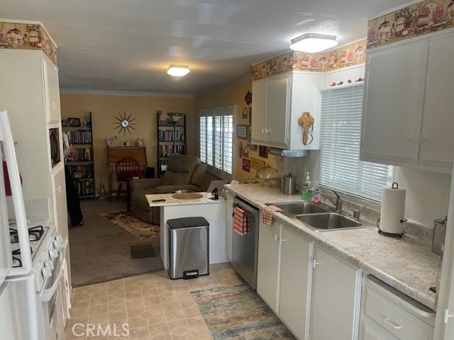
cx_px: 227
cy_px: 170
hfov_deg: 67.3
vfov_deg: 53.1
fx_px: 341
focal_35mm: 26
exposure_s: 1/63
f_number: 1.6
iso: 100
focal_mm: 5.1
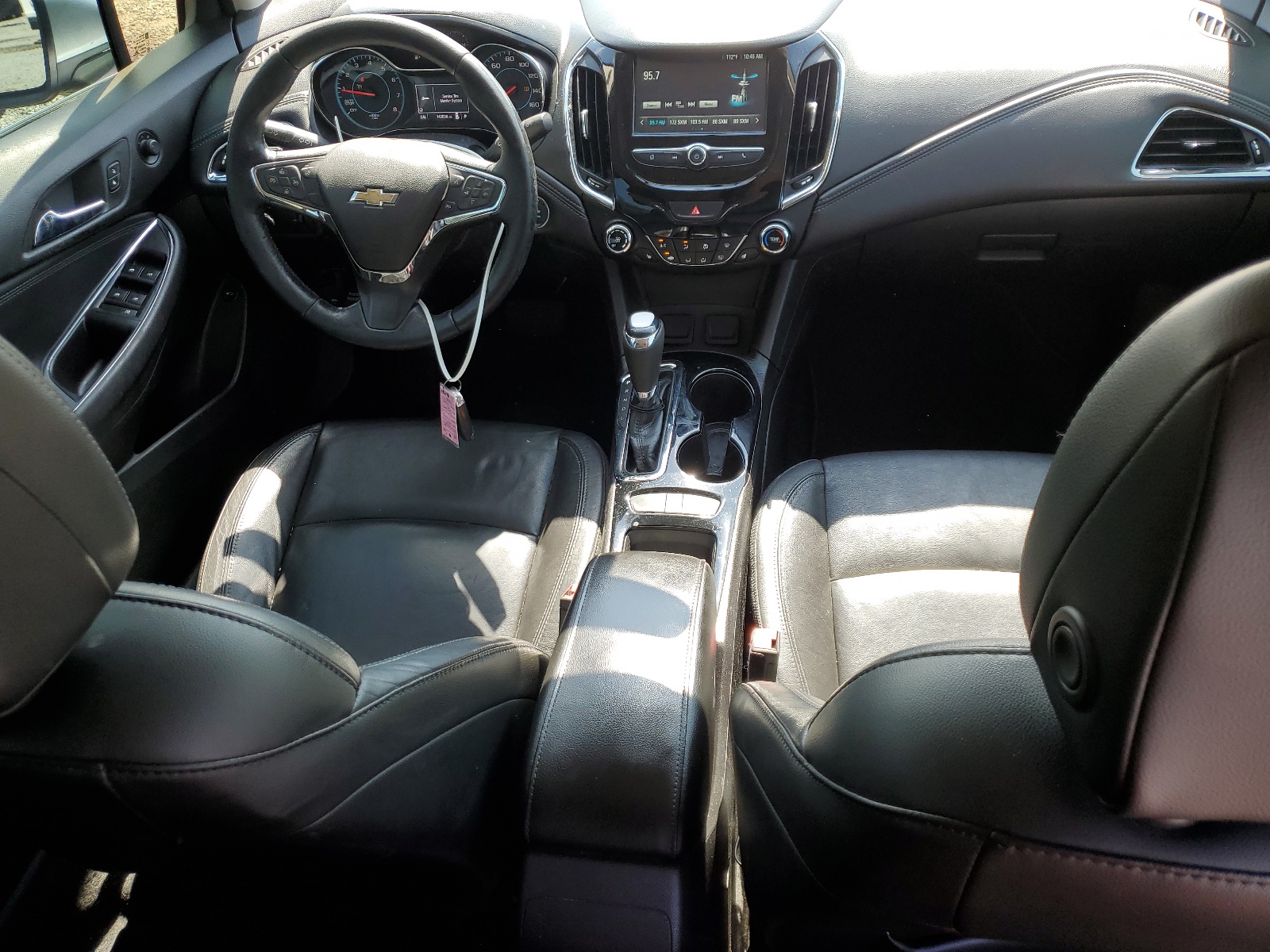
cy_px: 476
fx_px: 954
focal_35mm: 26
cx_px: 635
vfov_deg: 53.1
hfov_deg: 67.3
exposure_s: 1/256
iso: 50
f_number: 1.5
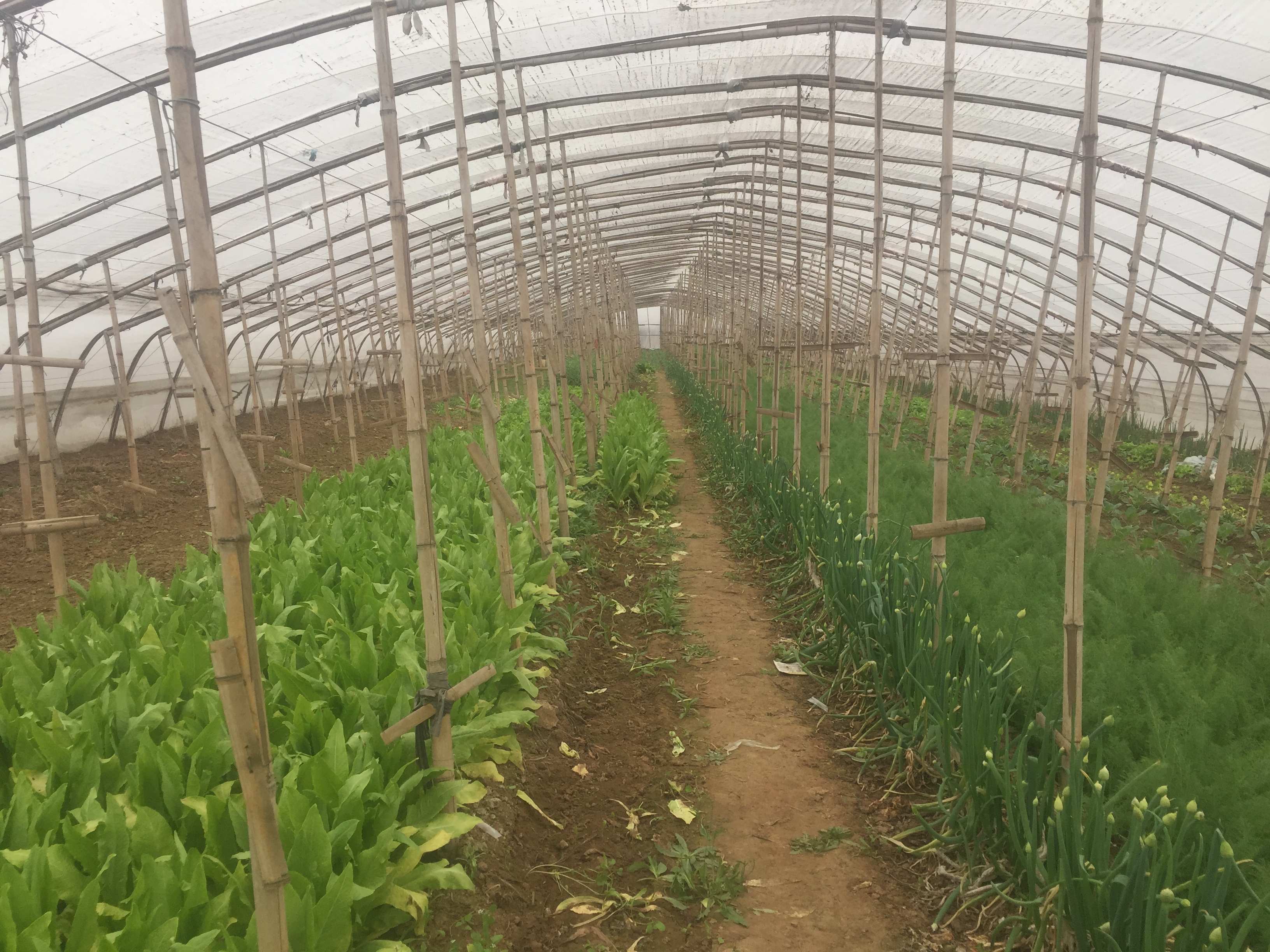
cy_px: 476
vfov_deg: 48.2
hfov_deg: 61.7
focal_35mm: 29
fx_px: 1064
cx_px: 635
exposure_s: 1/860
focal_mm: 4.15
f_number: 2.2
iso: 32
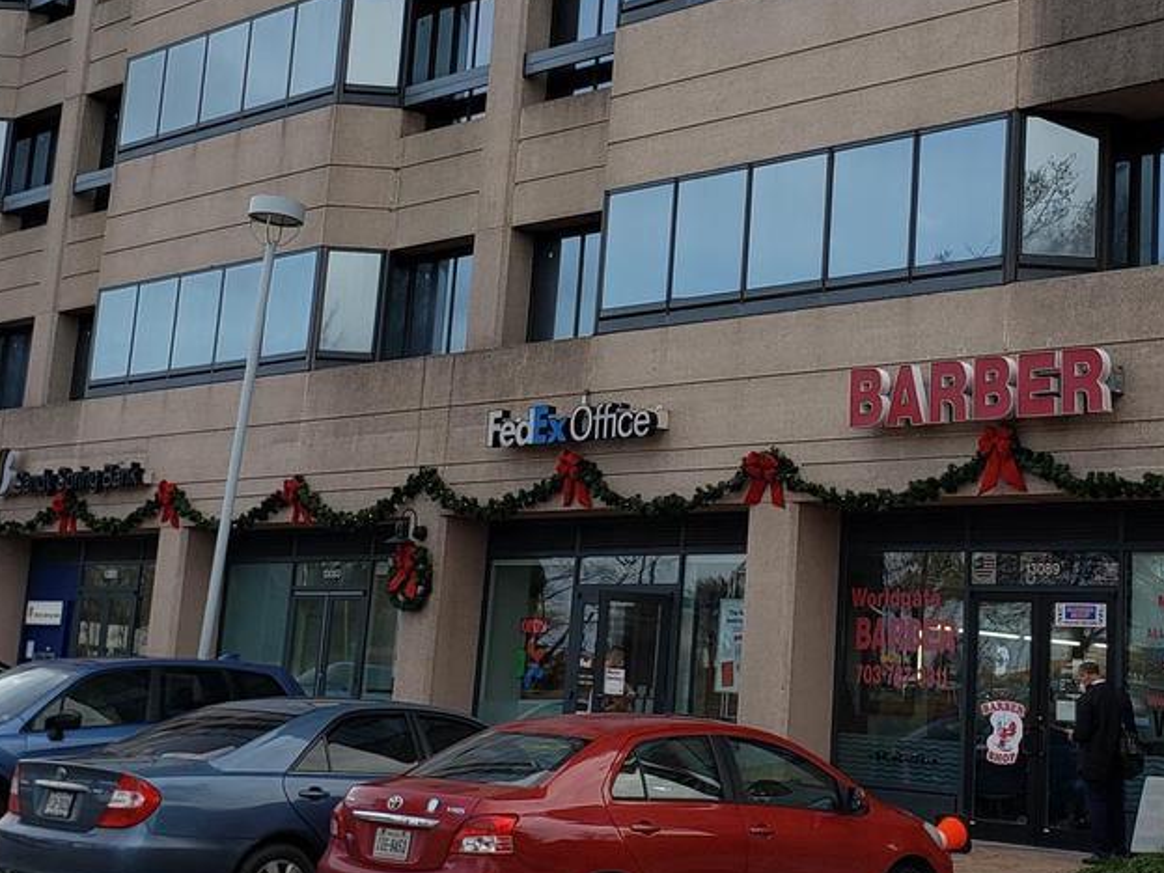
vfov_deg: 24.2
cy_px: 235
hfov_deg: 32.0
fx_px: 2018
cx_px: 763
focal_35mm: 60
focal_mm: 4.3
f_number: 2.4
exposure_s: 1/744
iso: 50
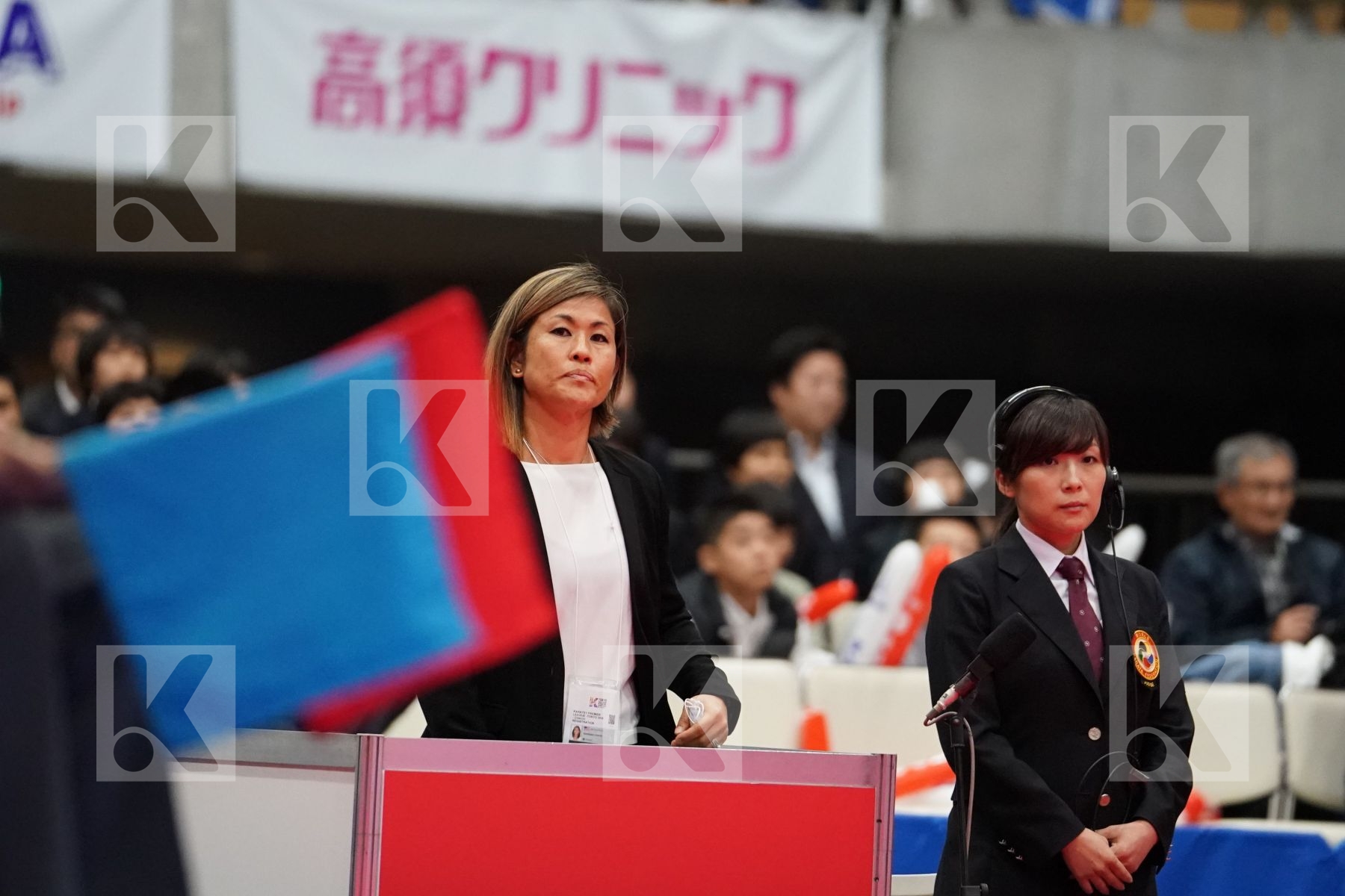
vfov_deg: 4.6
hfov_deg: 6.9
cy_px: 448
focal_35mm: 300
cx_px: 672
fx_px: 11207
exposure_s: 1/1000
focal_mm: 200
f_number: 2.8
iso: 6400
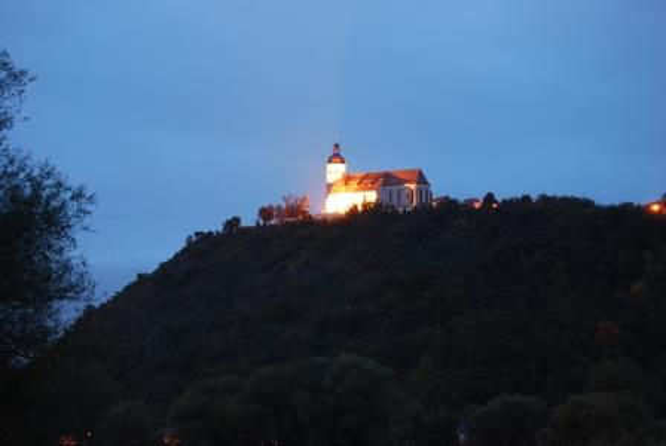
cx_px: 333
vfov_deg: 16.6
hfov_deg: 24.6
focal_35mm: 82
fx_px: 1528
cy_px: 223
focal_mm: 55
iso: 400
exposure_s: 10
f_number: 5.6
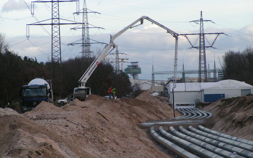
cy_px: 79
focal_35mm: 219
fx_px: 1510
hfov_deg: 9.6
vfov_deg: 6.0
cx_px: 127
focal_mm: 31.5
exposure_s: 1/250
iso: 50
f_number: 4.5
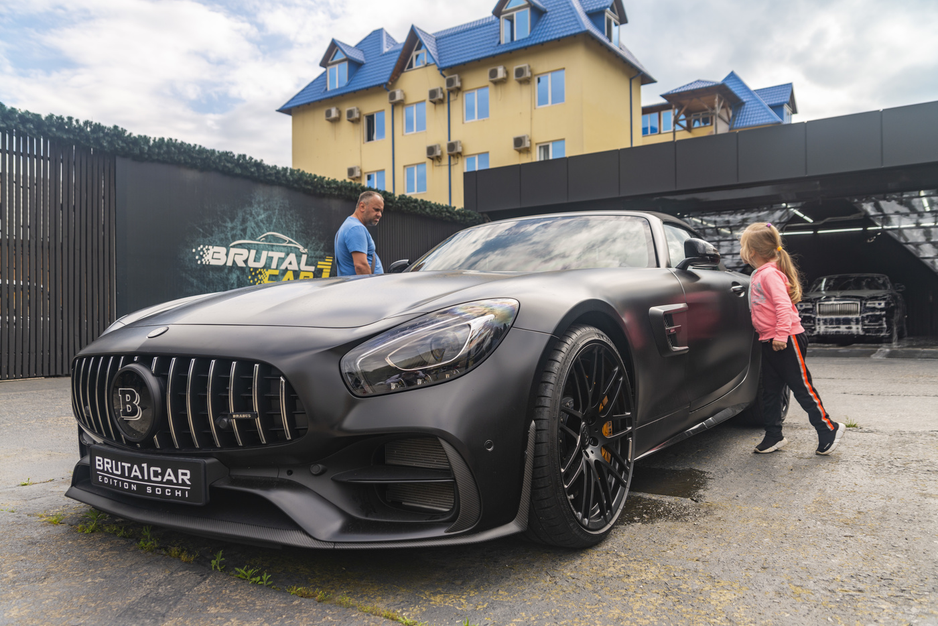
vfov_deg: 46.4
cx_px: 469
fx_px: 730
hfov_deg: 65.5
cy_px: 313
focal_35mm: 28
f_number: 4.5
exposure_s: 1/125
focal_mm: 28
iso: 100
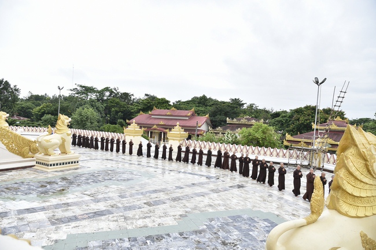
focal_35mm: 24
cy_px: 125
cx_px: 188
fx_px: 251
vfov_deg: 53.1
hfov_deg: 73.8
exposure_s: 1/125
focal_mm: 24
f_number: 5.6
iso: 200
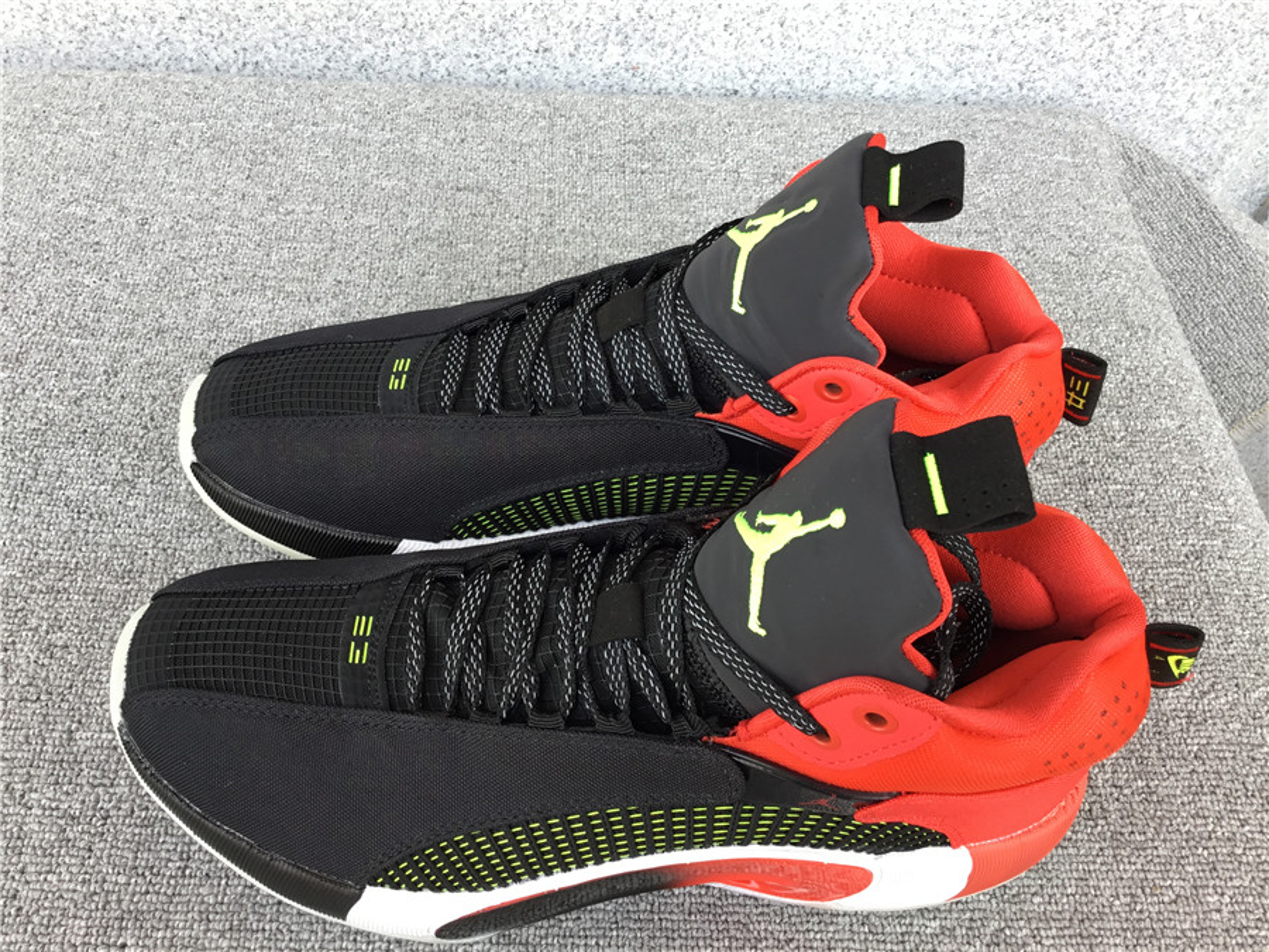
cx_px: 634
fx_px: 1136
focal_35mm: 31
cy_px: 476
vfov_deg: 45.4
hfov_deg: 58.4
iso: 32
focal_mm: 3.3
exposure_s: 1/100
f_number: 2.4
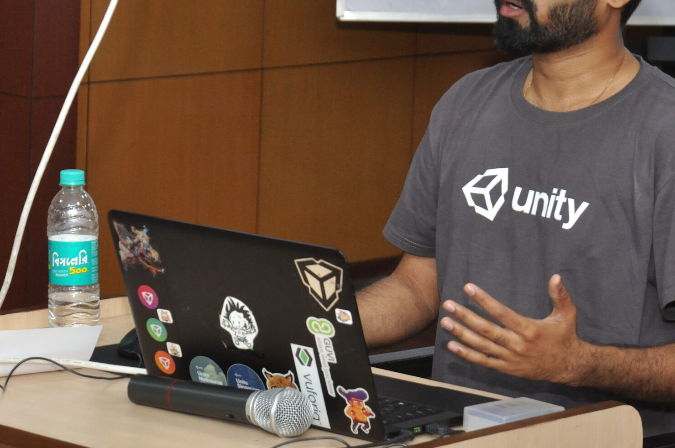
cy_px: 188
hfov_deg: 12.8
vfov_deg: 8.5
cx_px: 328
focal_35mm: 161
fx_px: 3015
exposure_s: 1/60
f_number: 5.6
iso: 800
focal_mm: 62
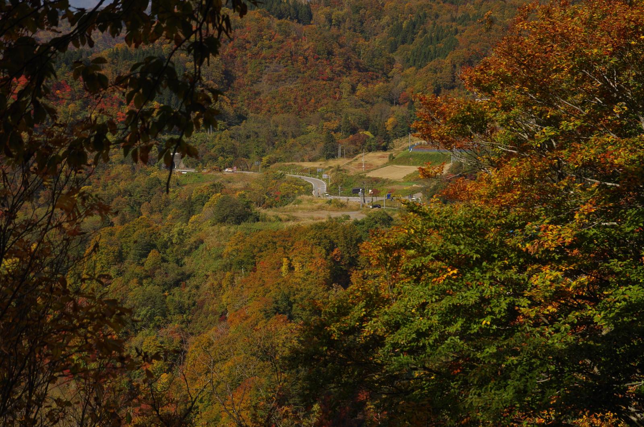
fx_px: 1339
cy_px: 214
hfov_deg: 27.1
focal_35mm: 75
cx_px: 322
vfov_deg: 18.1
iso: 100
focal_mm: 50
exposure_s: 1/500
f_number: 4.5
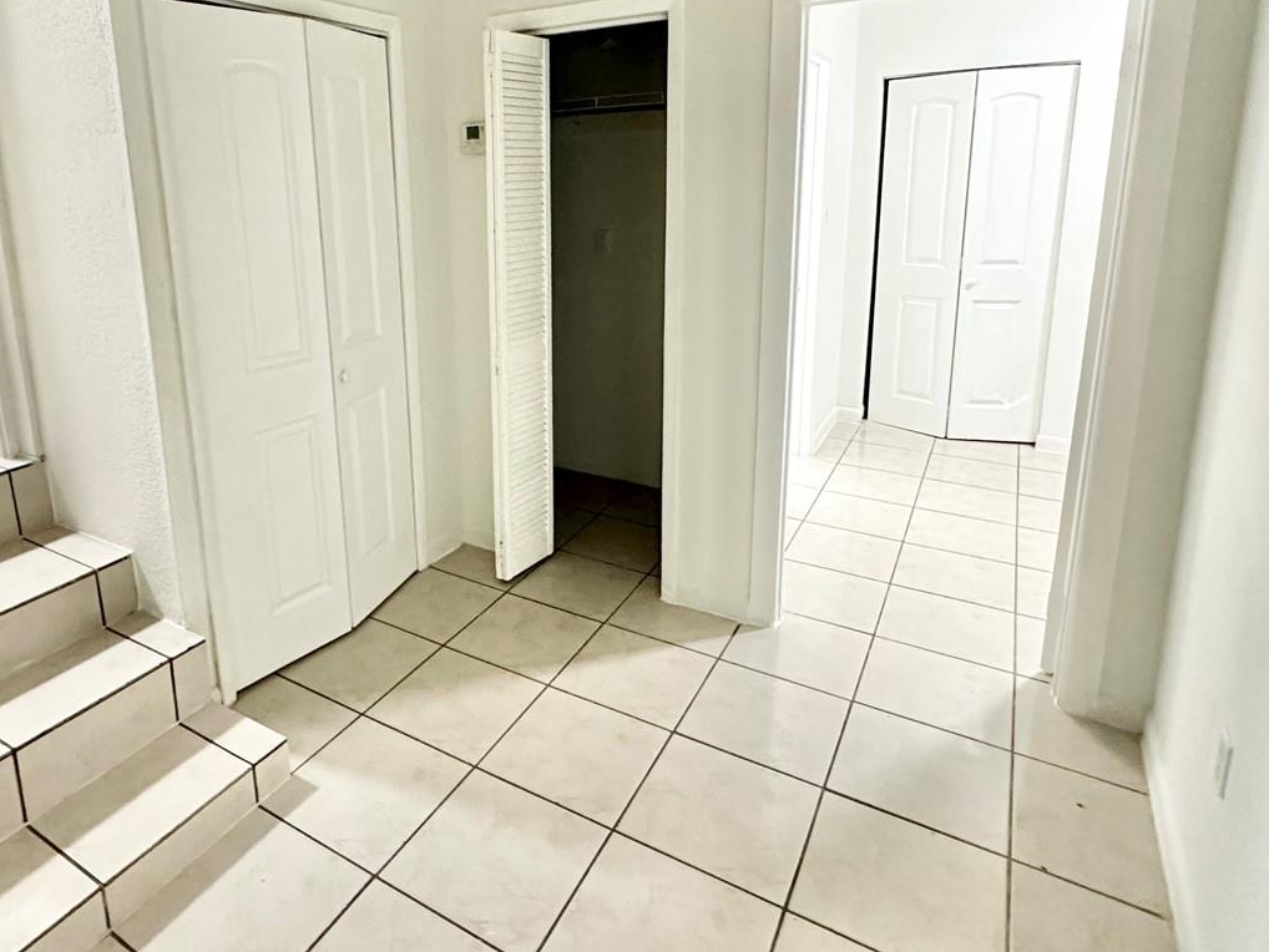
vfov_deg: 60.1
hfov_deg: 75.3
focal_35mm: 22
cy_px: 343
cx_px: 492
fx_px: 807
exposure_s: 1/60
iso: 640
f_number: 2.2
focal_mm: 2.22
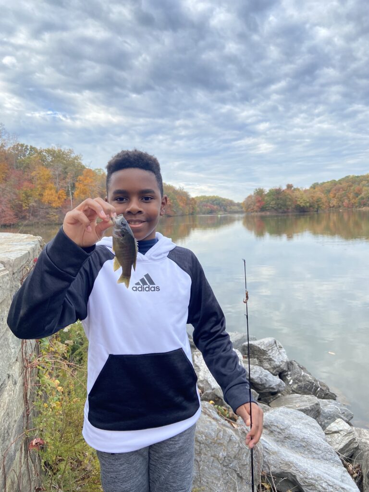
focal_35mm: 26
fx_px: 370
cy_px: 246
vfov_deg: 67.3
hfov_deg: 53.1
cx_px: 184
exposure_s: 1/343
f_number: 1.8
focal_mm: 4.25
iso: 32
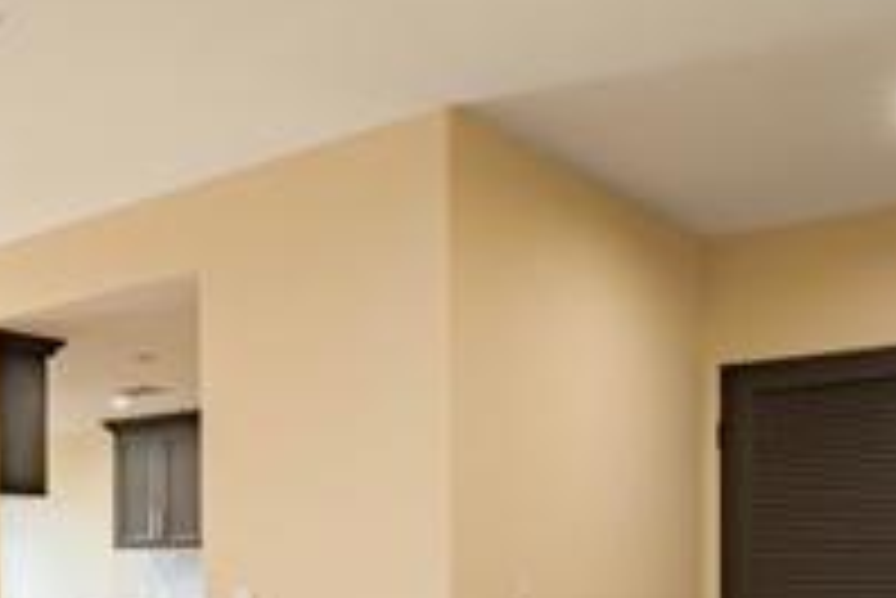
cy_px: 582
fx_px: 1169
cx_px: 32
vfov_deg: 27.3
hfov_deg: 38.0
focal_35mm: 47
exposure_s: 1/125
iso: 250
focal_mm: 14.6
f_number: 8
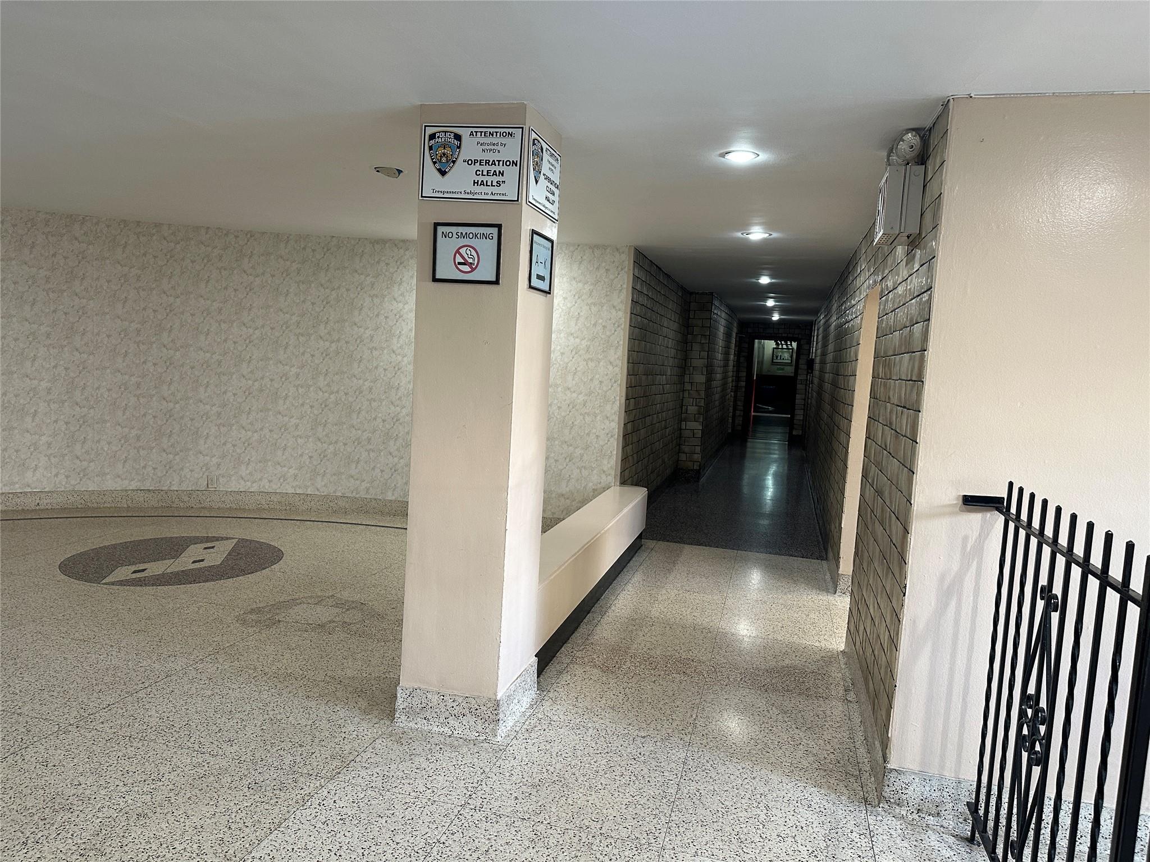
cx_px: 575
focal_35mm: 24
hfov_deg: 71.6
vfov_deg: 56.8
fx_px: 797
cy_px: 431
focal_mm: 6.86
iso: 200
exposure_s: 1/60
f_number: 1.78
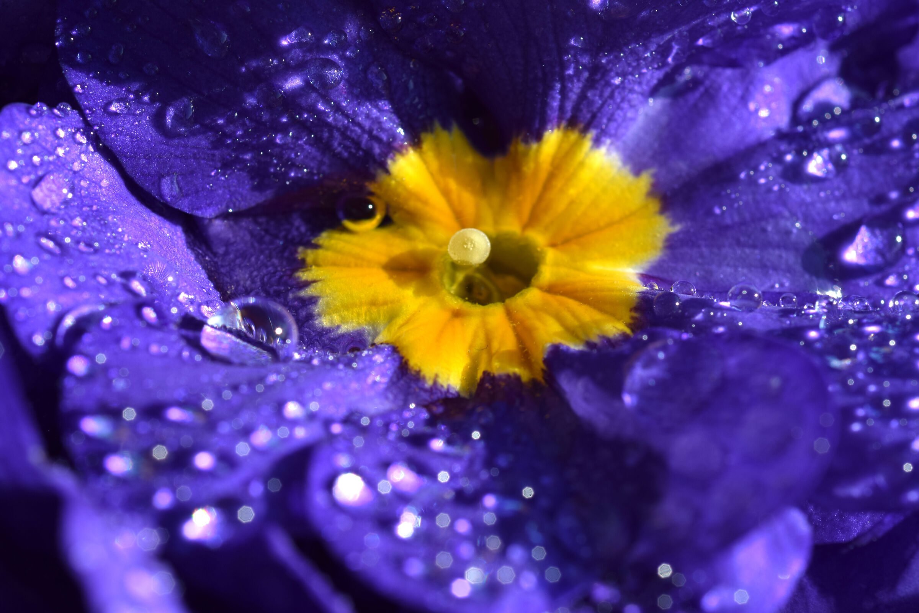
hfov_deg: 22.6
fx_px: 2297
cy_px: 306
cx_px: 460
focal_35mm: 90
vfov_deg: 15.2
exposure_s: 1/160
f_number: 13
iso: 100
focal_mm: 60
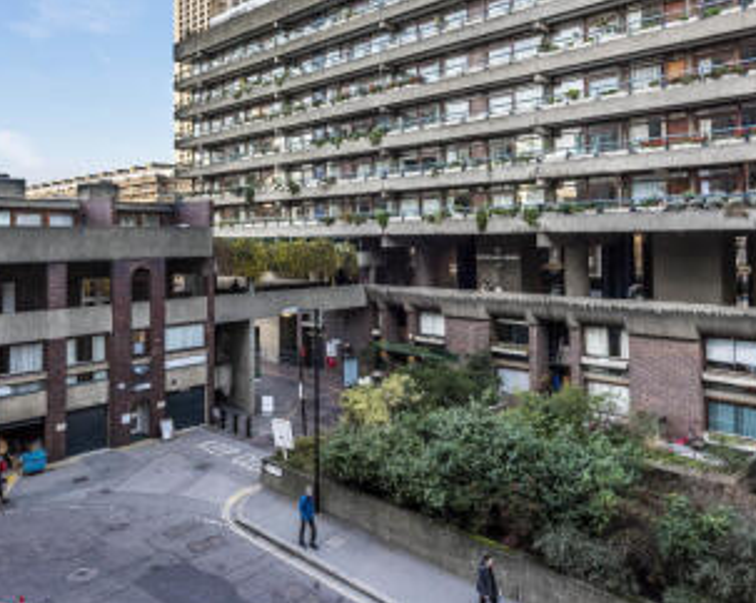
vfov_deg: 50.8
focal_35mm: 28
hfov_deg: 62.0
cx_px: 324
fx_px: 626
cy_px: 213
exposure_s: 1/320
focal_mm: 19
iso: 320
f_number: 9
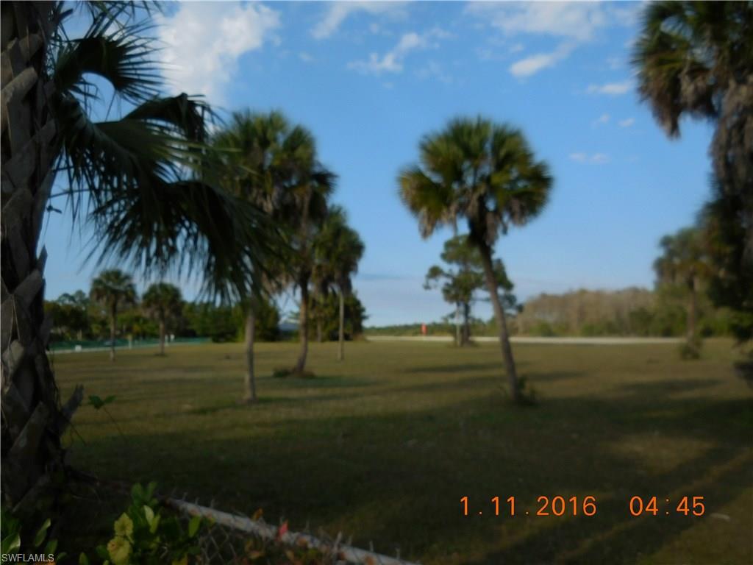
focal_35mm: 33
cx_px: 376
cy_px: 282
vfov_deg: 42.9
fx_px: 718
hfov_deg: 55.4
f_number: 3.7
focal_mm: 5.9
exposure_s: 1/1250
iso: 125
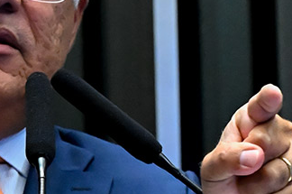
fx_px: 2260
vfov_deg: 4.9
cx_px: -7
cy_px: 73
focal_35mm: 279
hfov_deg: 7.4
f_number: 5
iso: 6400
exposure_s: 1/100
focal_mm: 70
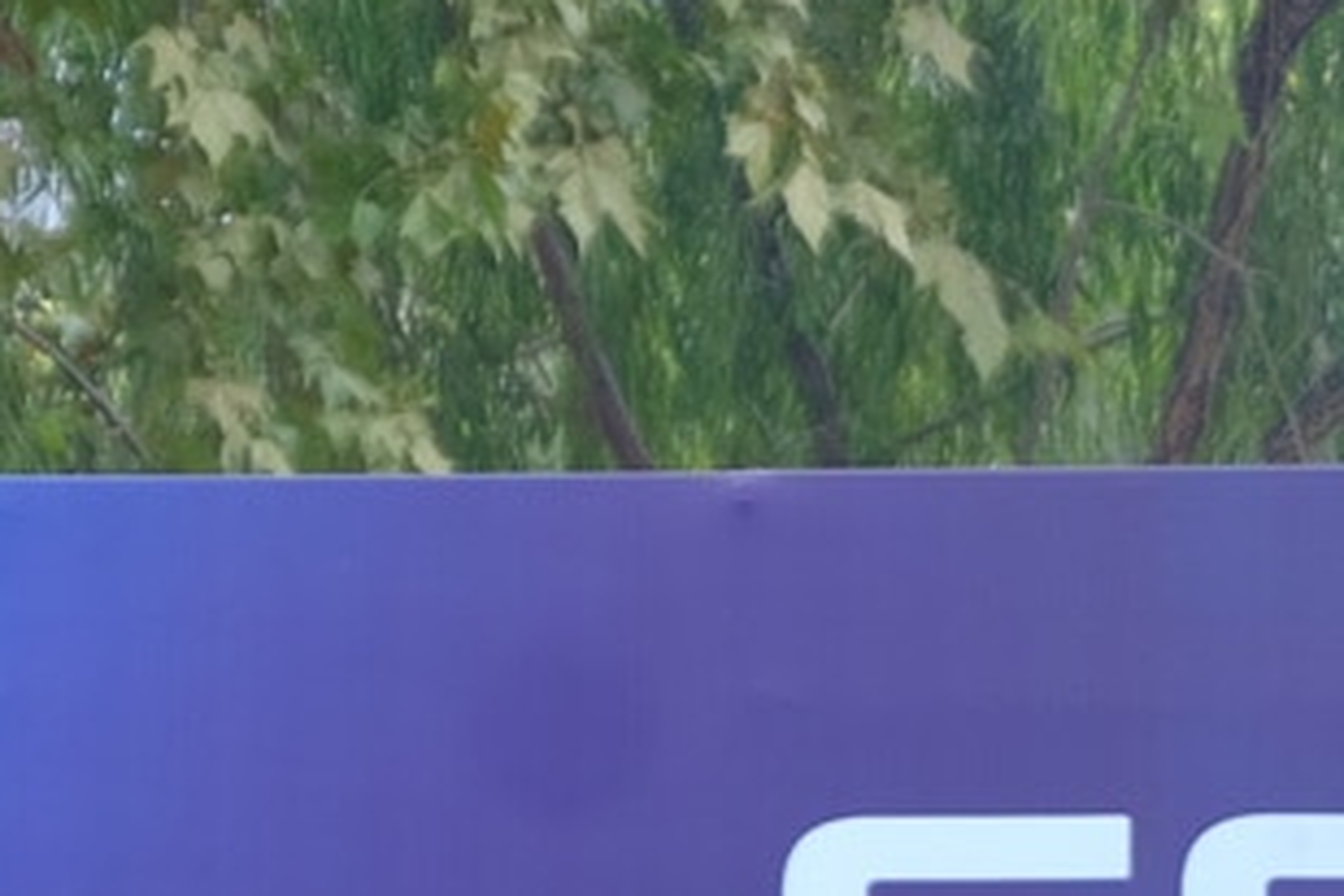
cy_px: 1200
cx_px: 1592
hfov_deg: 4.2
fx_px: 18105
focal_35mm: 485
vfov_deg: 2.8
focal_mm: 83.3
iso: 200
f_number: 5.6
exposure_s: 1/110
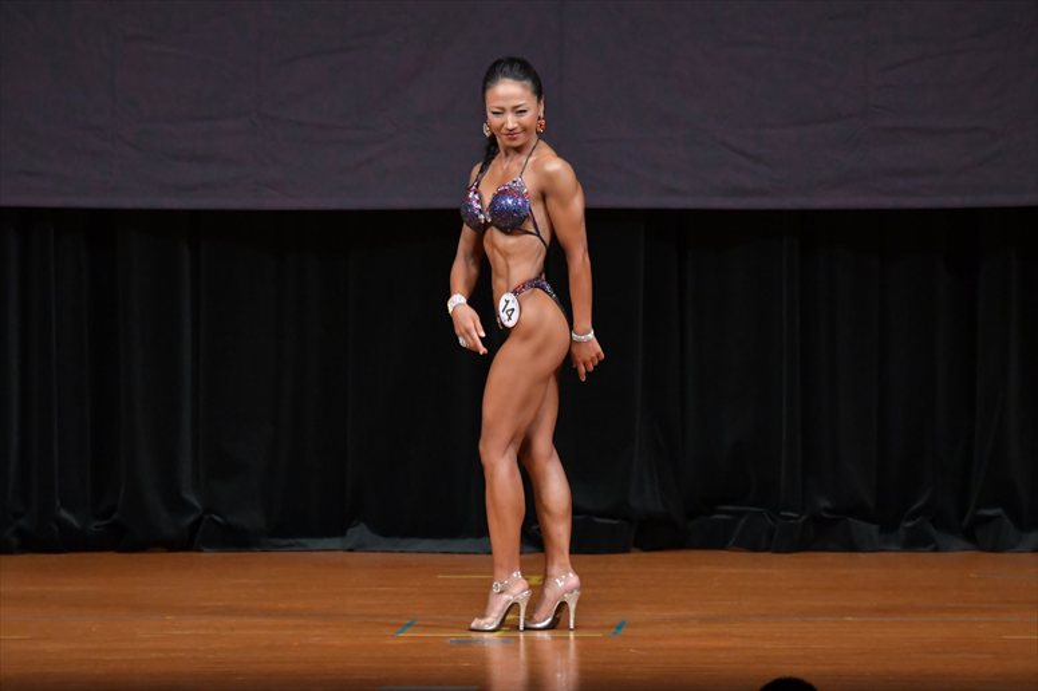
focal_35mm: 285
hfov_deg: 7.2
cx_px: 519
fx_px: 8214
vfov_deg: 4.8
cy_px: 346
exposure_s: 1/400
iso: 4000
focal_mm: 190
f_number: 5.6
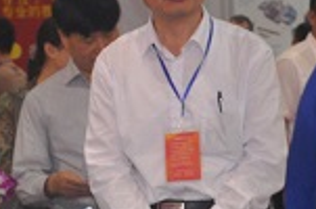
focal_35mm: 179
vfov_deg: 7.6
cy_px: 165
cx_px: 207
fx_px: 1568
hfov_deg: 11.5
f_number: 4.2
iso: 800
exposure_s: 1/60
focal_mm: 30
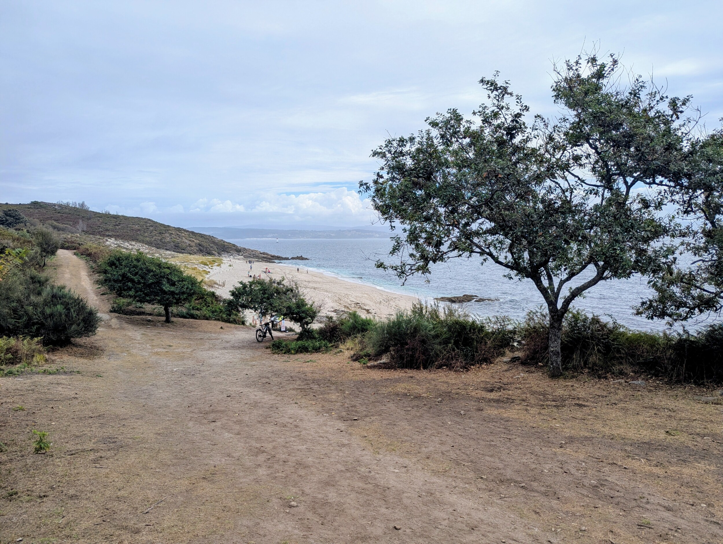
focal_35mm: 24
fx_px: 502
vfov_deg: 56.9
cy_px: 272
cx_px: 362
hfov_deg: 71.5
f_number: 1.85
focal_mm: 6.81
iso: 46
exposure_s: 1/1953
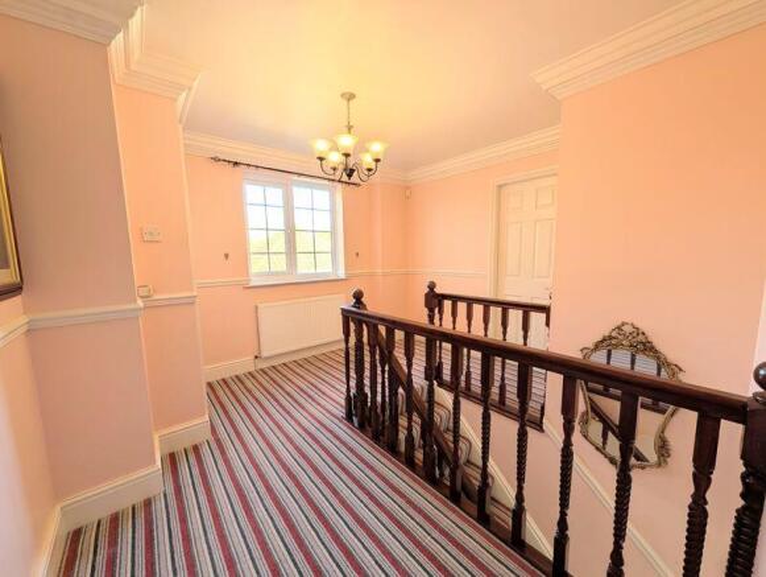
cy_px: 288
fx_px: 266
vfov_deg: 94.6
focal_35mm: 12
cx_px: 383
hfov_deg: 110.5
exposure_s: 1/286
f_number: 1.7
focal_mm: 2.02
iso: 60
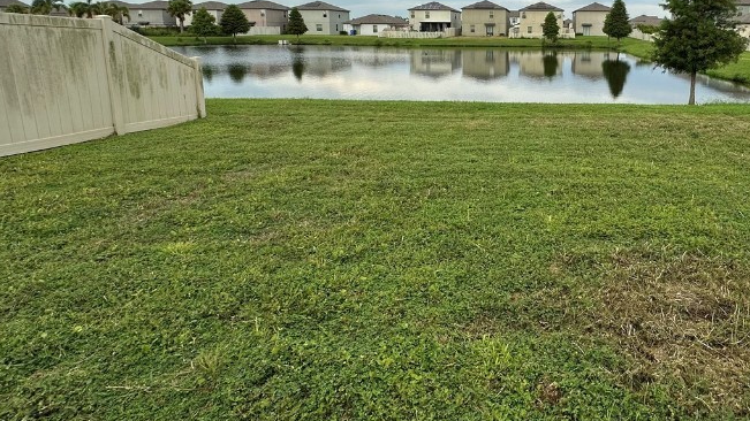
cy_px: 93
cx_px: 525
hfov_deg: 73.0
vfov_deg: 45.6
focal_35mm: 24
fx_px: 477
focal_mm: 2.22
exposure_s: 1/1072
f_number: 2.2
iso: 40
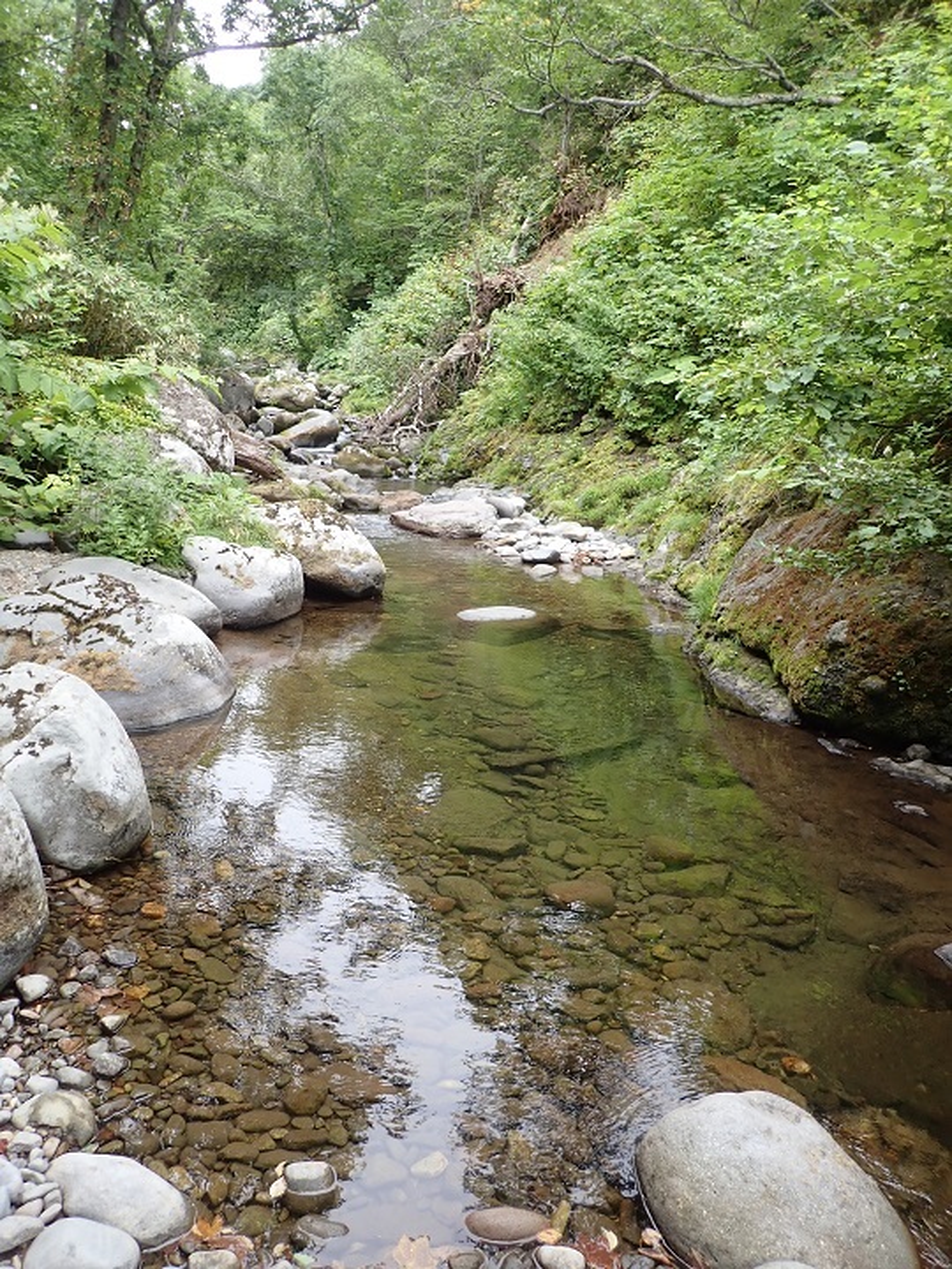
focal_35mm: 25
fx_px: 917
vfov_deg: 69.4
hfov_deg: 54.9
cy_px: 634
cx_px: 476
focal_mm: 4.5
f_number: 2
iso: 100
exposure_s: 1/100
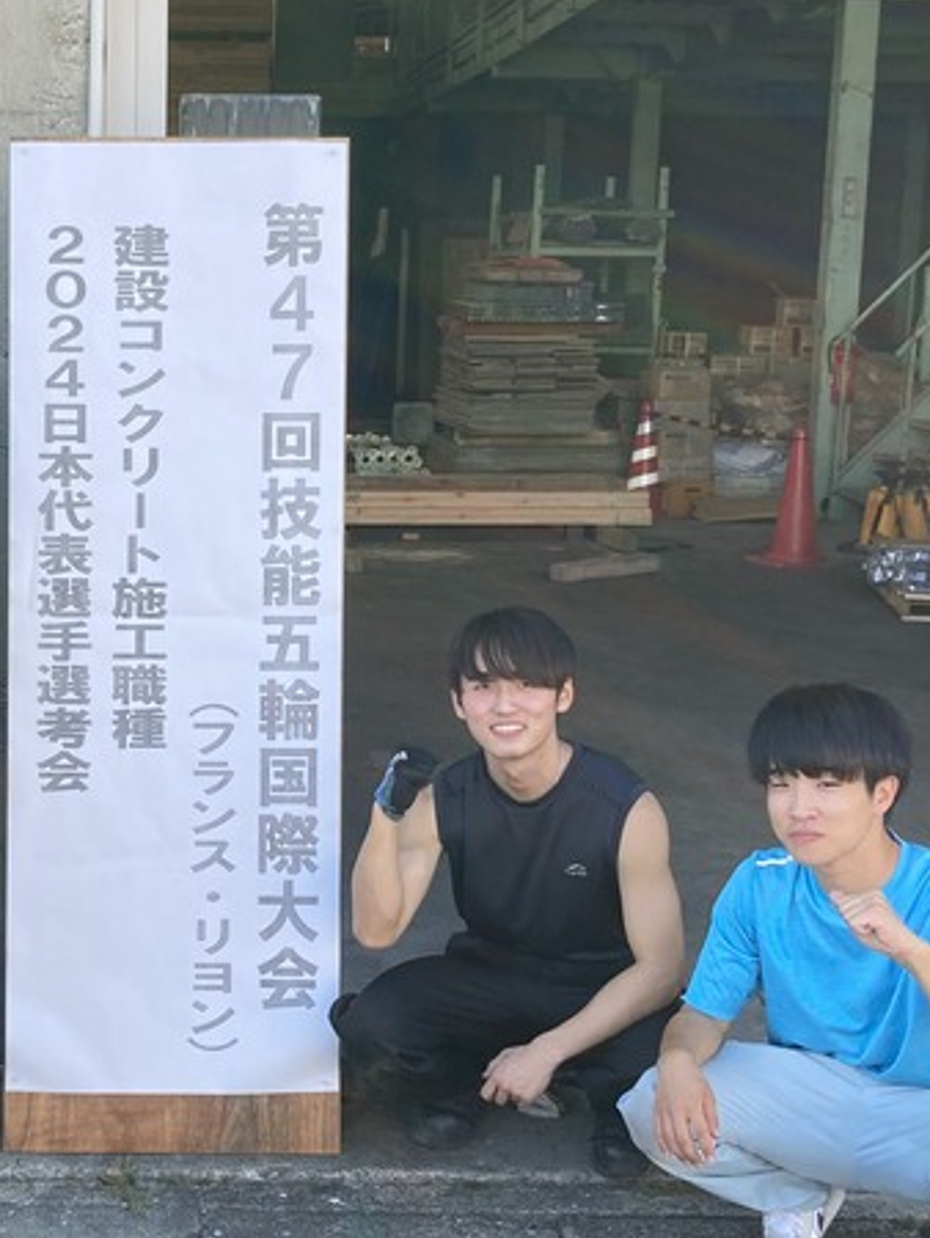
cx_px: 124
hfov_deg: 23.5
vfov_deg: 31.6
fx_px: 2183
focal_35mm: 61
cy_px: 703
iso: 20
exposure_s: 1/276
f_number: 1.8
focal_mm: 3.99
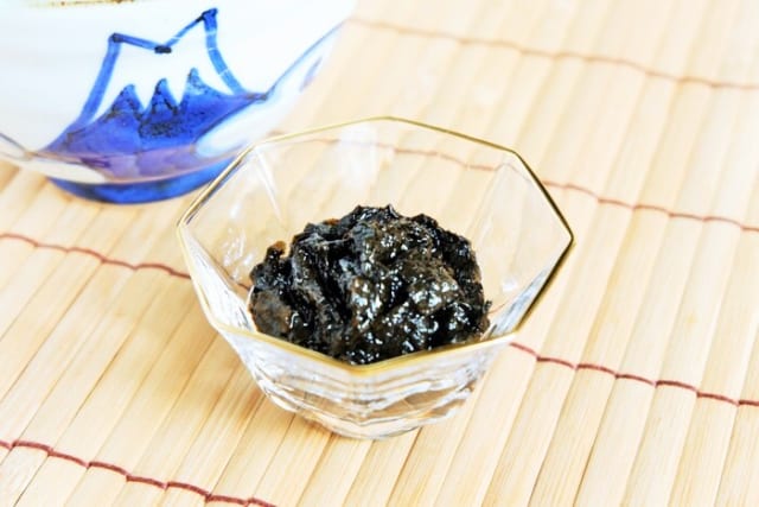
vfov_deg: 18.2
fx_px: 1582
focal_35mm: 75
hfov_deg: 27.0
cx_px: 380
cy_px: 254
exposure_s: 1/12
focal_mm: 50
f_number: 6.4
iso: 1600
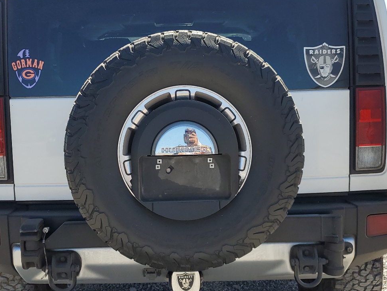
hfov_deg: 43.8
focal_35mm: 43
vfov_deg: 33.6
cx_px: 185
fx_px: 481
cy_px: 146
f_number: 1.5
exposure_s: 1/1667
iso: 50
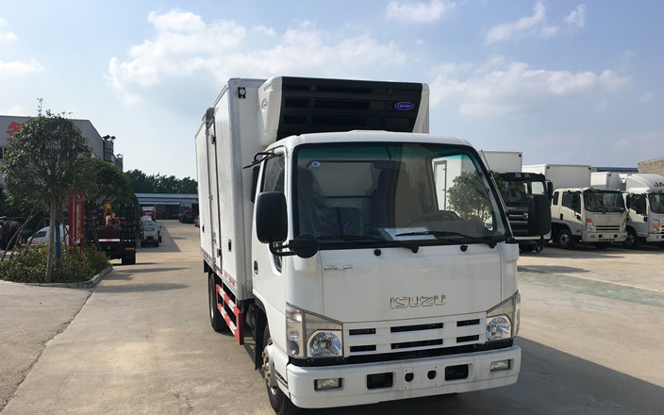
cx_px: 331
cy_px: 247
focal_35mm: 31
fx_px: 561
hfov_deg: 61.2
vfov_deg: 40.4
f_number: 2.2
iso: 25
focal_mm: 4.15
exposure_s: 1/1709
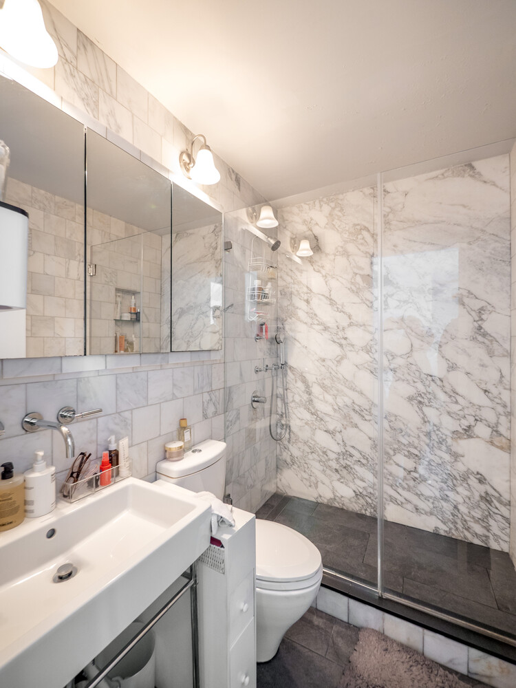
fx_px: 278
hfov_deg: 85.7
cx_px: 258
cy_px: 344
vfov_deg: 102.1
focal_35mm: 14
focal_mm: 7
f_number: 4
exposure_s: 1/6
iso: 250
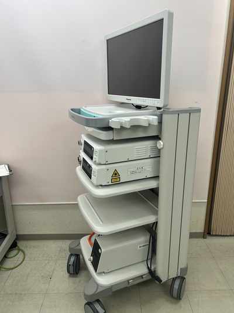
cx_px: 117
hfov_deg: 53.0
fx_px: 235
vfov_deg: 67.3
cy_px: 156
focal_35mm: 26
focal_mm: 5.7
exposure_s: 1/143
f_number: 1.5
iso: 32
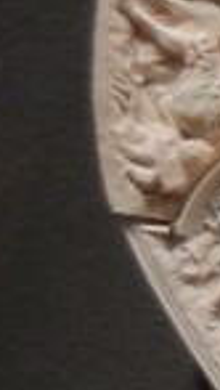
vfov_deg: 9.5
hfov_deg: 4.3
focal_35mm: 227
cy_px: 159
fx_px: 2347
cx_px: 1296
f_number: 3.5
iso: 400
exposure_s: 1/23.7
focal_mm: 5.4
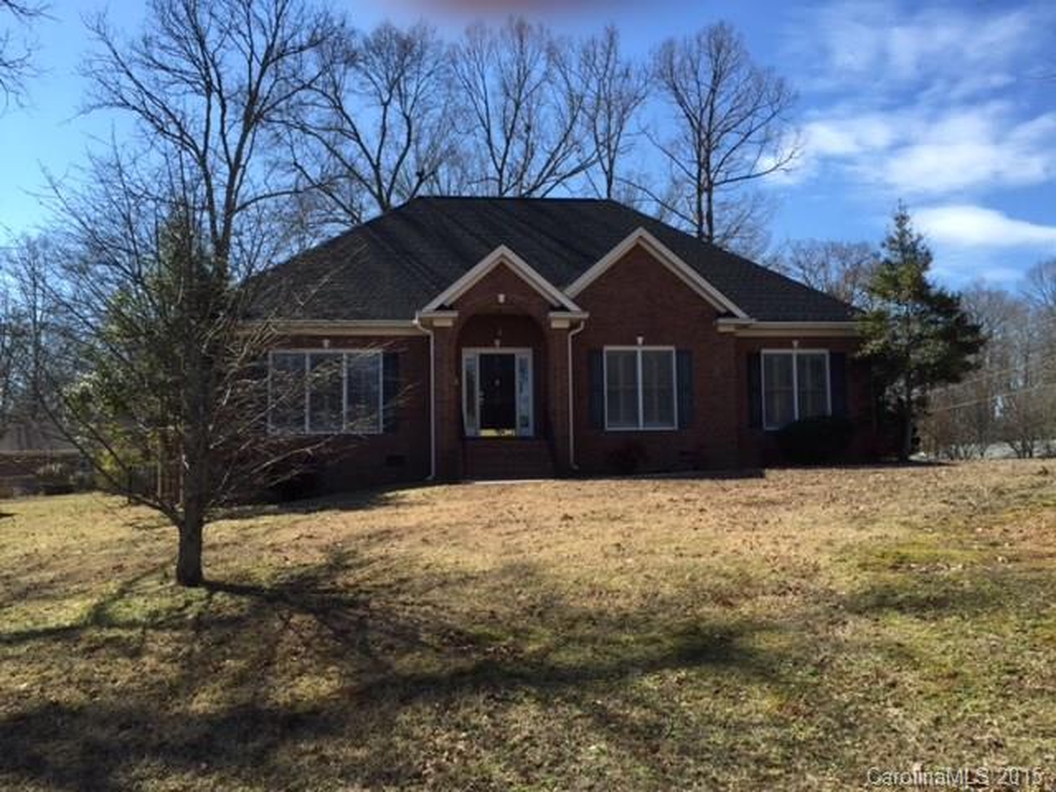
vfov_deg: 48.2
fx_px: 885
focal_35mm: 29
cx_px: 528
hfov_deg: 61.7
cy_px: 396
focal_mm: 4.15
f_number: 2.2
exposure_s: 1/1236
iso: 32
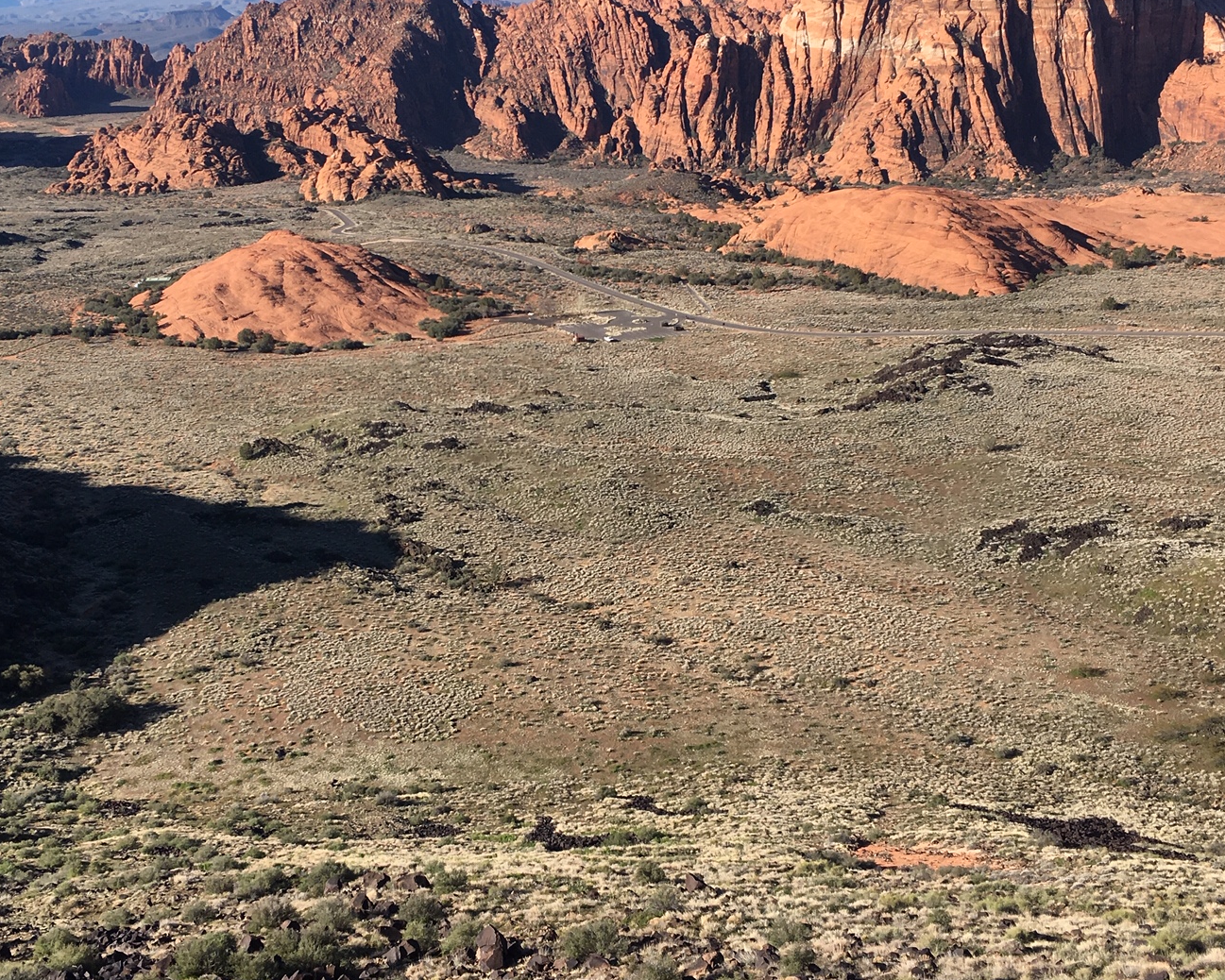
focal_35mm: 44
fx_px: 1595
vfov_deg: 34.1
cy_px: 433
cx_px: 538
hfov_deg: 41.9
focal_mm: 4.15
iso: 25
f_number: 2.2
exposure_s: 1/1261
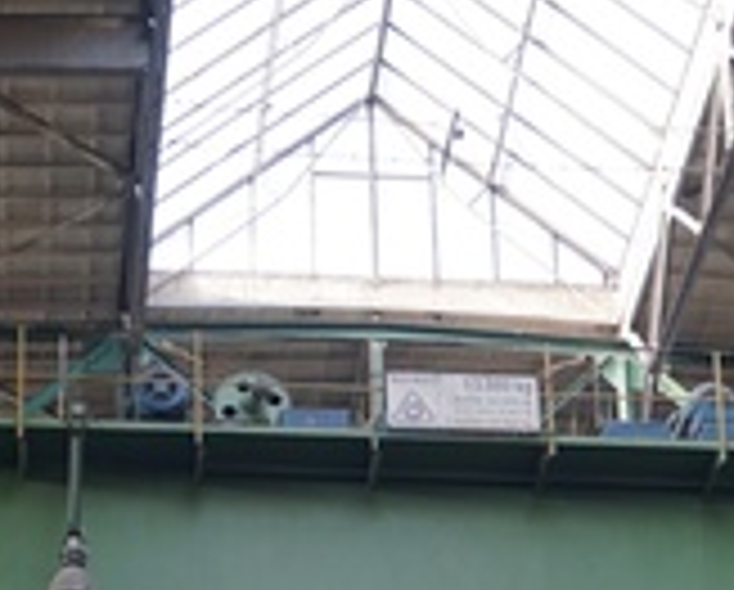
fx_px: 3243
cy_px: 671
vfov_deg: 10.3
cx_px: 392
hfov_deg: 12.9
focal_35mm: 149
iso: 160
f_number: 4.5
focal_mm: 24
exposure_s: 1/60
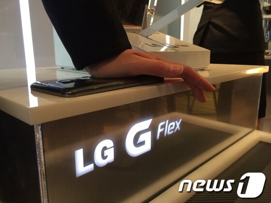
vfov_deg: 46.8
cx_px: 136
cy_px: 102
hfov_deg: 60.0
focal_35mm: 30
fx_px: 235
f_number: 2.2
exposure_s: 1/30
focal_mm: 4.12
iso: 125
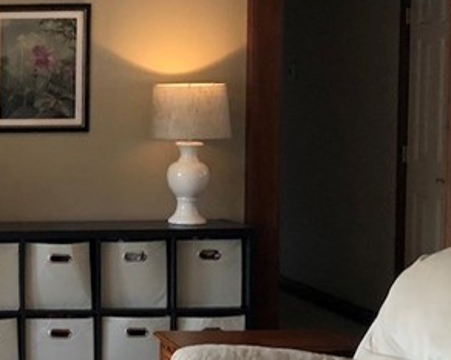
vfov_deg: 16.0
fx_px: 1280
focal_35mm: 96
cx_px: -281
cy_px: 156
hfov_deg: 17.4
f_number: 1.8
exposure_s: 1/30
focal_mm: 4
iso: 32
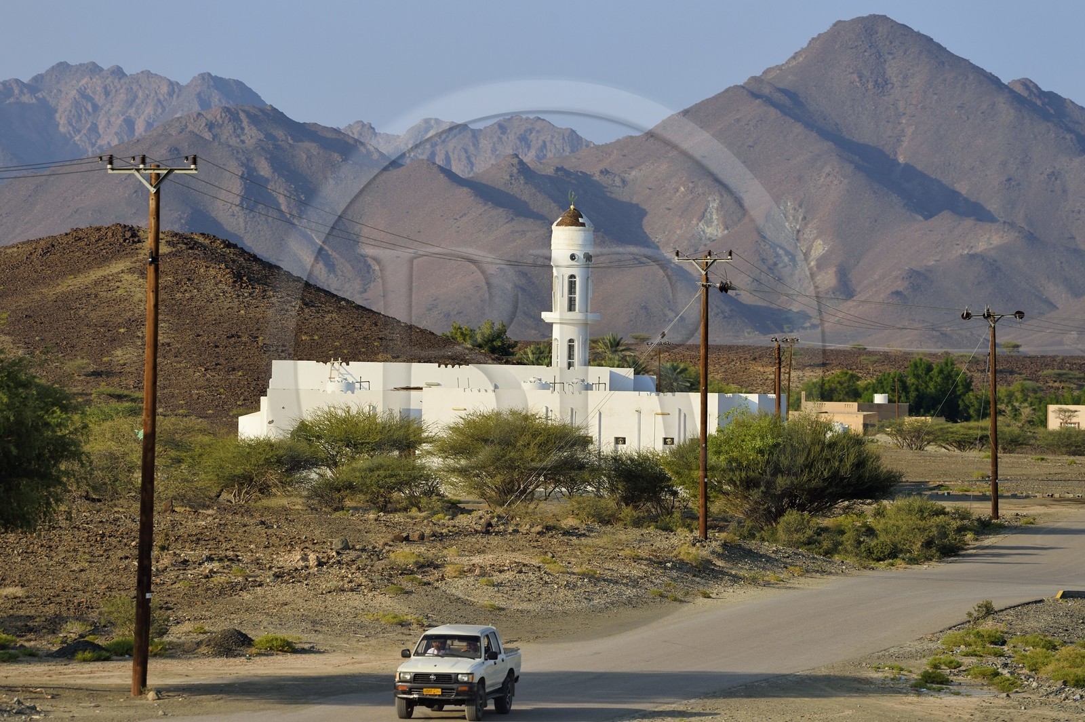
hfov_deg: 10.8
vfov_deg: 7.2
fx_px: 5722
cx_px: 542
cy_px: 361
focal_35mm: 190
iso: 200
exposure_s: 1/800
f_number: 6.3
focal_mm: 190
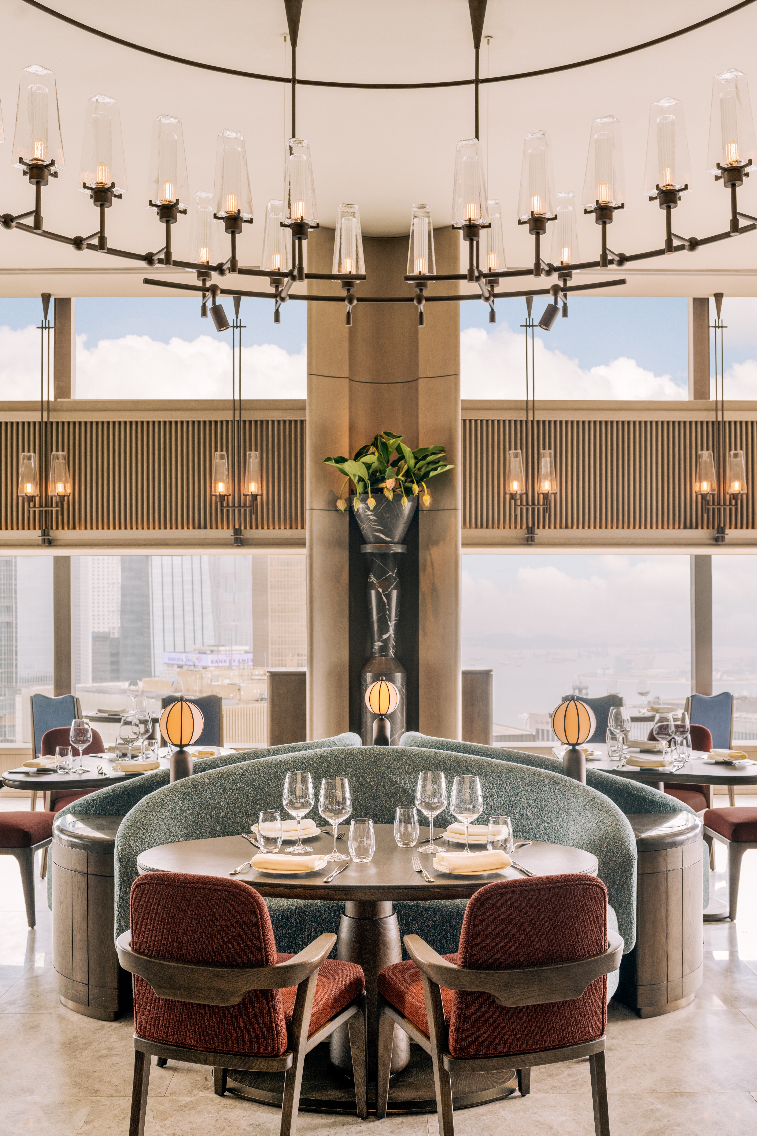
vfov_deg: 54.4
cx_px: 378
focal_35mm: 35
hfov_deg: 37.9
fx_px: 1104
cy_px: 568
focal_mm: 35
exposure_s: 1/10
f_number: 6.3
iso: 100
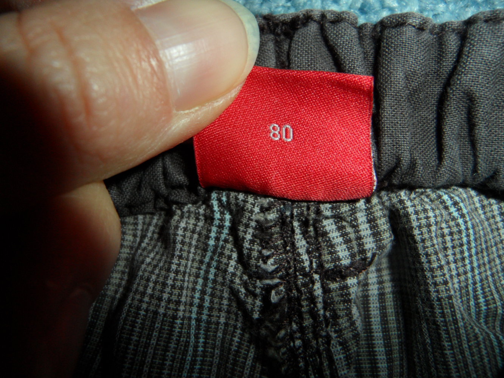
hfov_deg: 71.6
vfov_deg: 56.8
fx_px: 349
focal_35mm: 24
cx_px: 252
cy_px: 189
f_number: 8.2
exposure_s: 1/10
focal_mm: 4.1
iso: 100
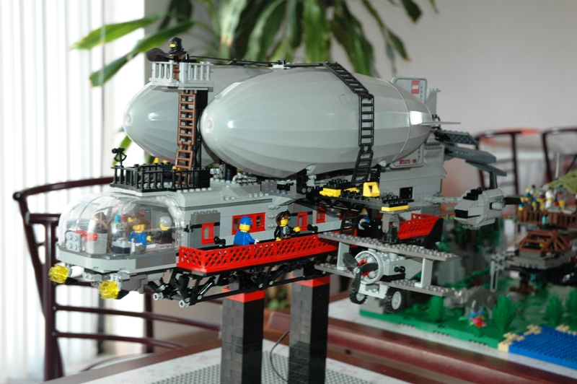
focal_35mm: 60
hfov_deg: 33.4
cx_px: 288
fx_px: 961
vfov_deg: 22.6
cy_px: 192
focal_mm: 40
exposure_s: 1/60
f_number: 4.5
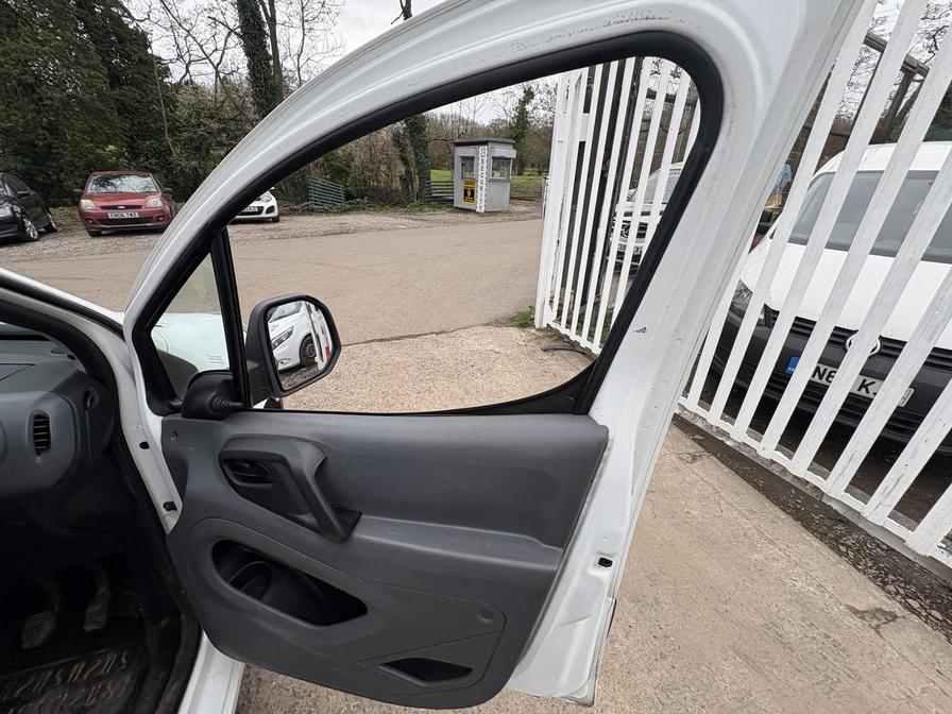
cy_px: 357
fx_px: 385
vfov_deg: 85.7
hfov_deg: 102.1
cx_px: 476
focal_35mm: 14
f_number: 2.2
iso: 40
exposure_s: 1/377
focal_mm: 2.22
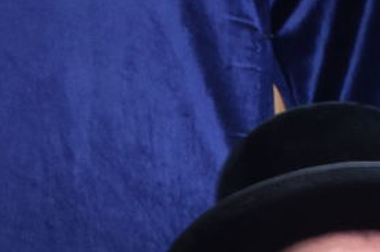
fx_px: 2799
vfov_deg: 5.0
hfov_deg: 7.8
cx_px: 268
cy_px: 618
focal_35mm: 266
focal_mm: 35
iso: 1000
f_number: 5.6
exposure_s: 1/100
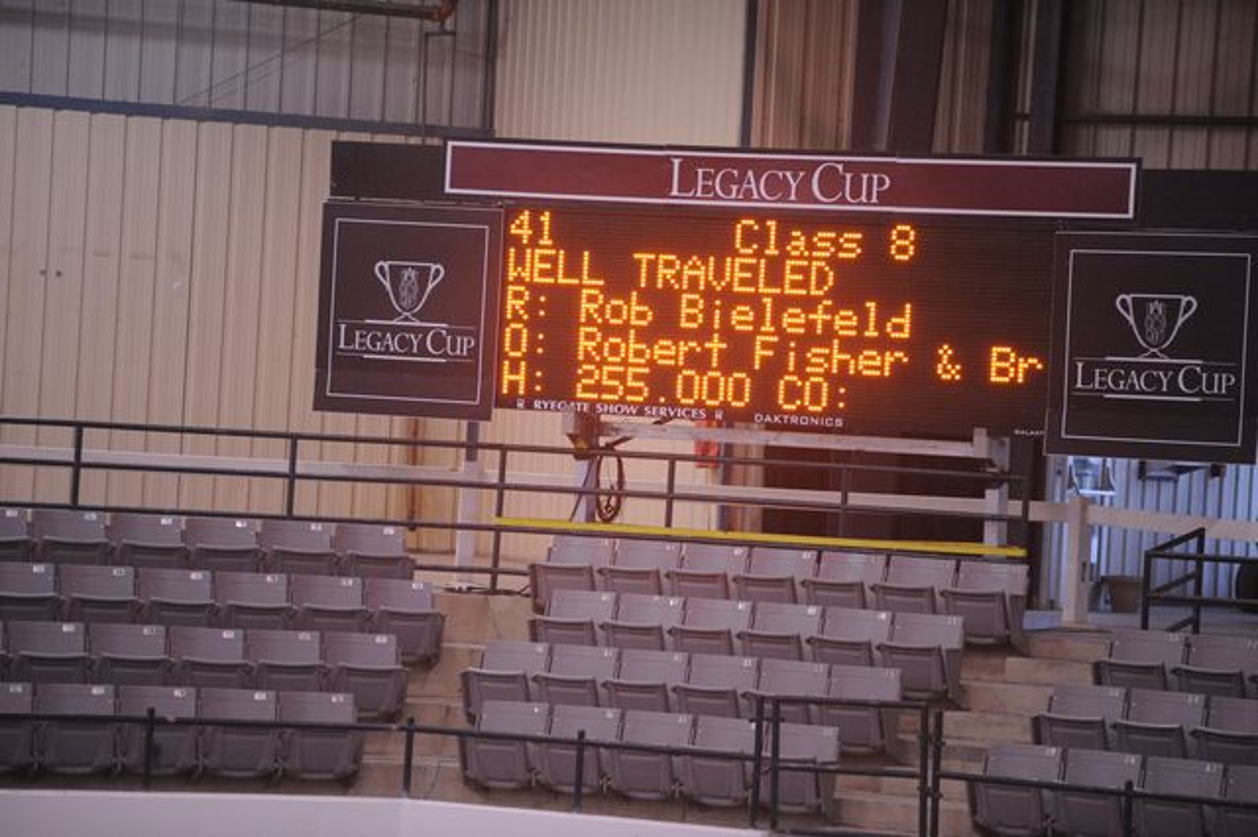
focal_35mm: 200
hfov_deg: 10.3
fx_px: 6985
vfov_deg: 6.9
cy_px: 418
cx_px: 629
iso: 5000
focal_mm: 200
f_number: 2.8
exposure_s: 1/400
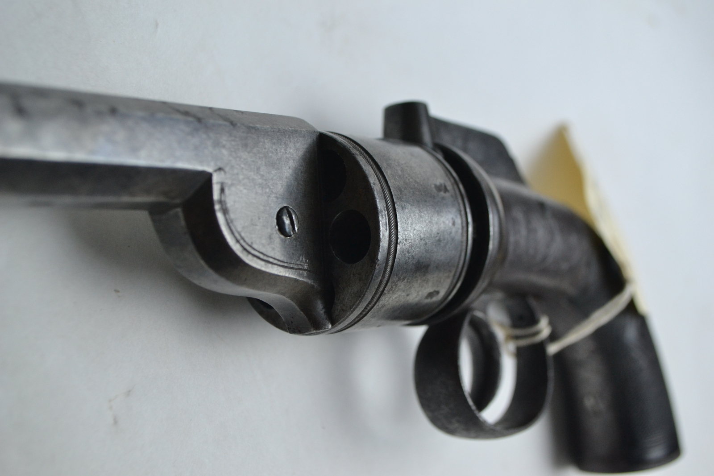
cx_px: 357
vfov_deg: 26.5
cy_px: 238
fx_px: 1012
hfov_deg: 38.9
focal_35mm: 51
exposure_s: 1/60
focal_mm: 34
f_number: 5
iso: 800
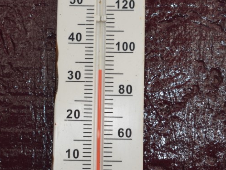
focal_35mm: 100
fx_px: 653
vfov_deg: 14.8
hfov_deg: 19.6
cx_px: 99
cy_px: 71
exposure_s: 1/125
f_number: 5.6
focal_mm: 48
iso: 125
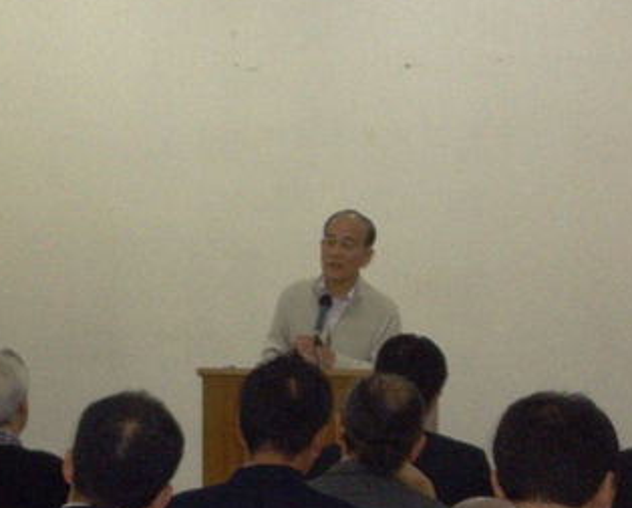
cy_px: 373
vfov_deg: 10.5
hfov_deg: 13.0
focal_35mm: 147
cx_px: 97
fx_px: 2753
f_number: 3.9
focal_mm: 12.2
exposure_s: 1/60
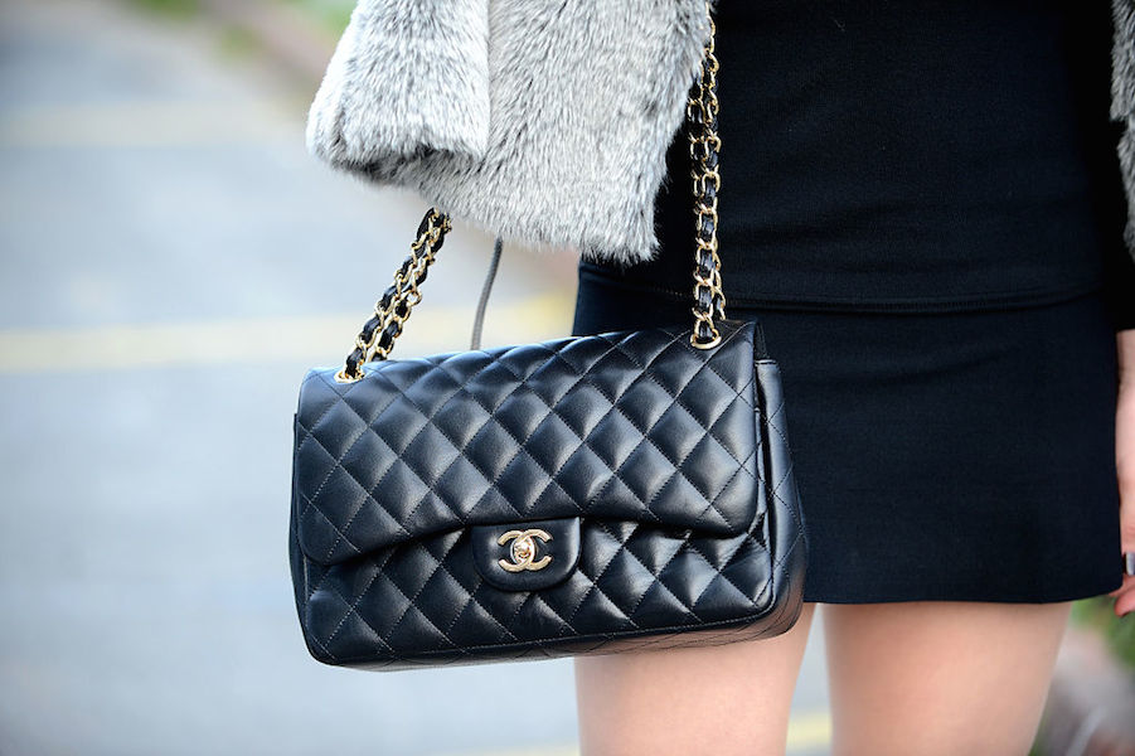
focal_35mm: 116
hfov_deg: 17.6
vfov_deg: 11.8
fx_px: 3656
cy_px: 378
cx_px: 568
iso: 400
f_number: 2.8
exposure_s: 1/400
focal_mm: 116
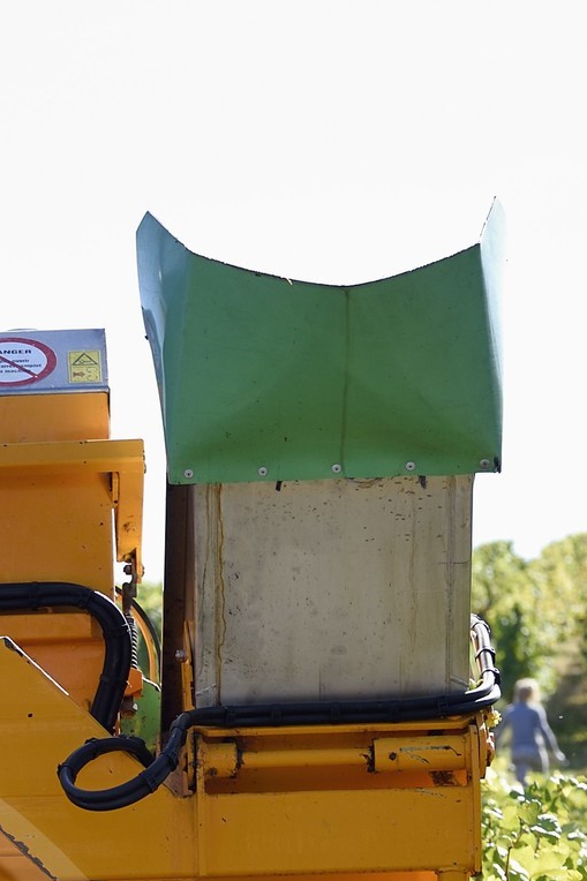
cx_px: -315
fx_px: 5383
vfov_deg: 9.2
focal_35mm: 220
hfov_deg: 6.2
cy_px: 1236
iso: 200
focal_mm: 70
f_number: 5.6
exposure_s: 1/250
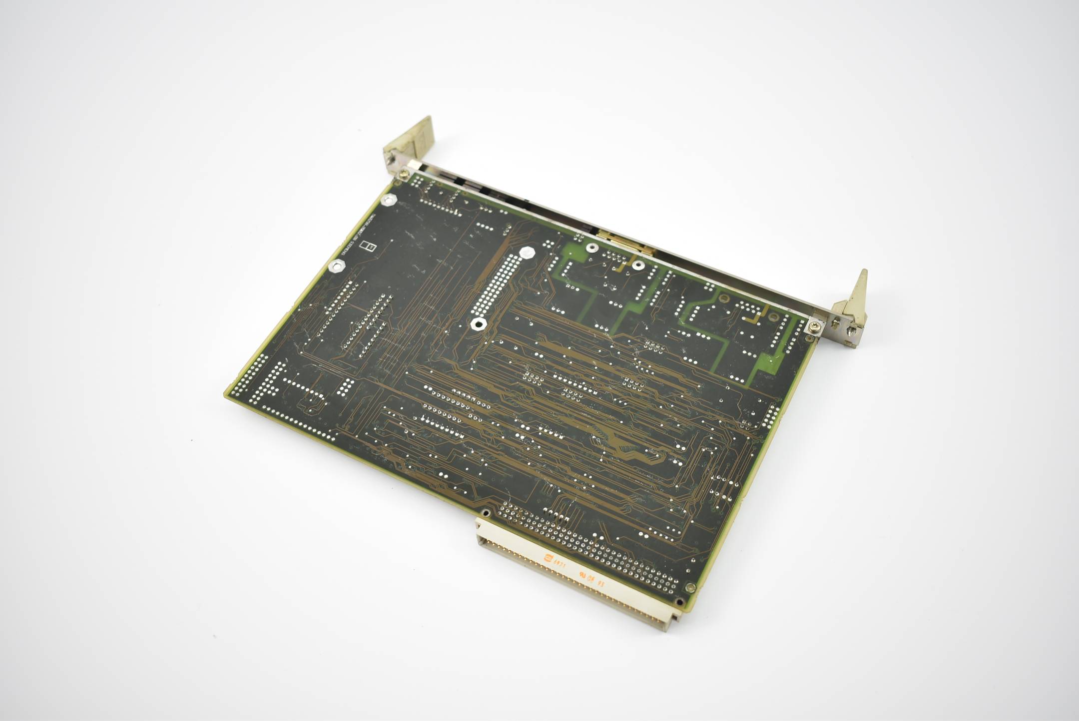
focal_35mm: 36
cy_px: 360
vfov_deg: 36.9
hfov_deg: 53.1
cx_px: 540
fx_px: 1080
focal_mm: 24
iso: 160
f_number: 4
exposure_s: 1/40
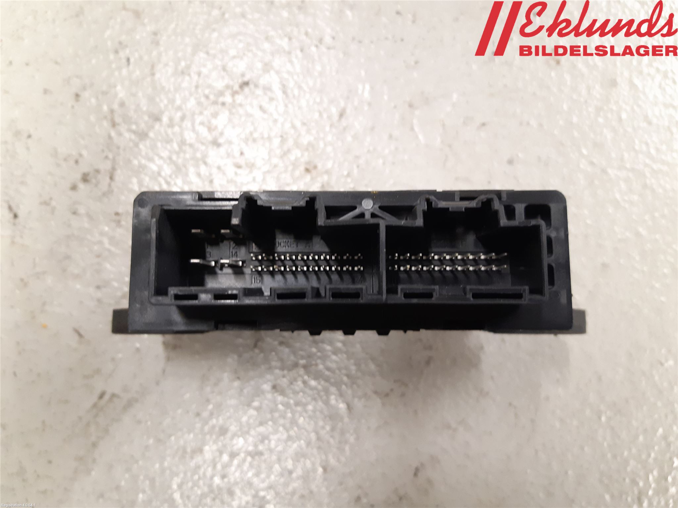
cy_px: 254
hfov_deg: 67.3
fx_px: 509
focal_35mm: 26
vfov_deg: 53.1
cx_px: 339
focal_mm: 3.93
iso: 250
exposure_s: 1/33
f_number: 1.7
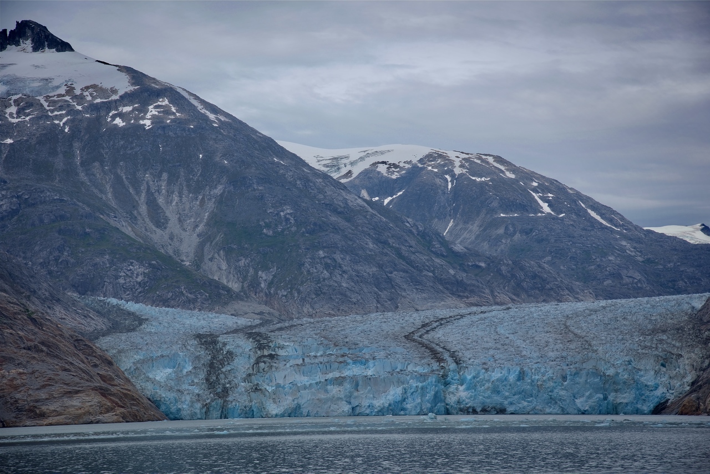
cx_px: 355
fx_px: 1815
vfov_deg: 14.9
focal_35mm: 92
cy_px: 237
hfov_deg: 22.1
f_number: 7.1
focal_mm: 92
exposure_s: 1/200
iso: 100
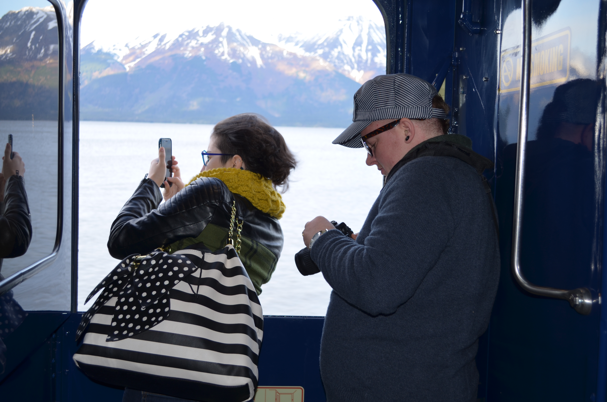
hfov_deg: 41.2
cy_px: 201
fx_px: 808
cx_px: 304
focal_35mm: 48
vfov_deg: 28.0
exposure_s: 1/60
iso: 100
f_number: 4.8
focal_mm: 32
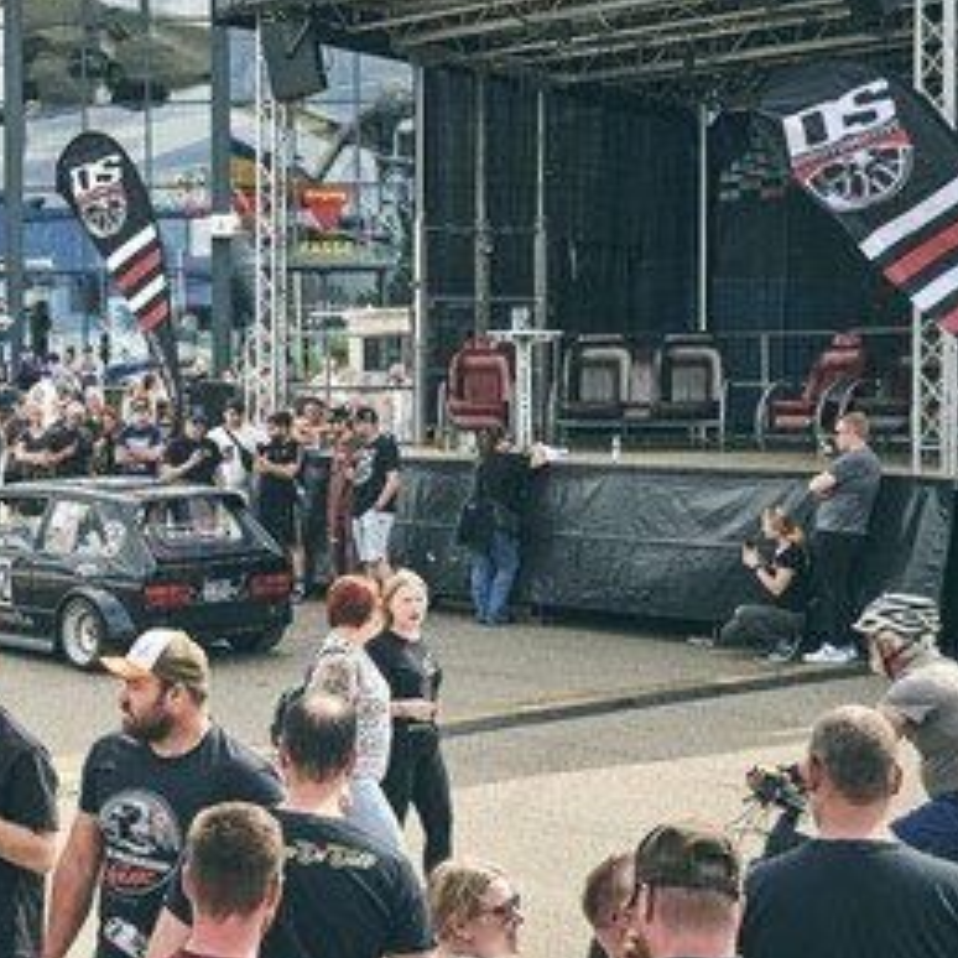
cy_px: 423
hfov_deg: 20.6
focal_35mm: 81
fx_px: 2536
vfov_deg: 21.4
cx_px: -45
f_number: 6.3
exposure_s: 1/250
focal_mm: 41
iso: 100
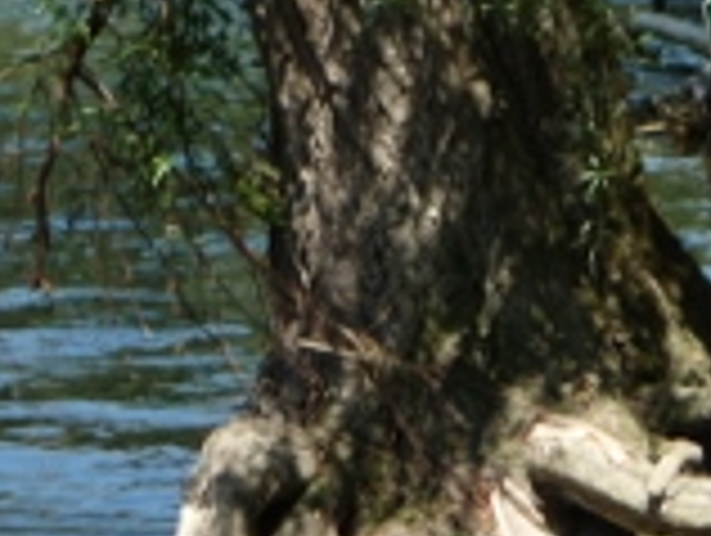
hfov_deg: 4.9
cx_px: 711
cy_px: 392
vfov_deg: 3.7
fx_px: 8228
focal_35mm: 400
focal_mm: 27.1
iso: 100
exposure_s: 1/250
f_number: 4.8
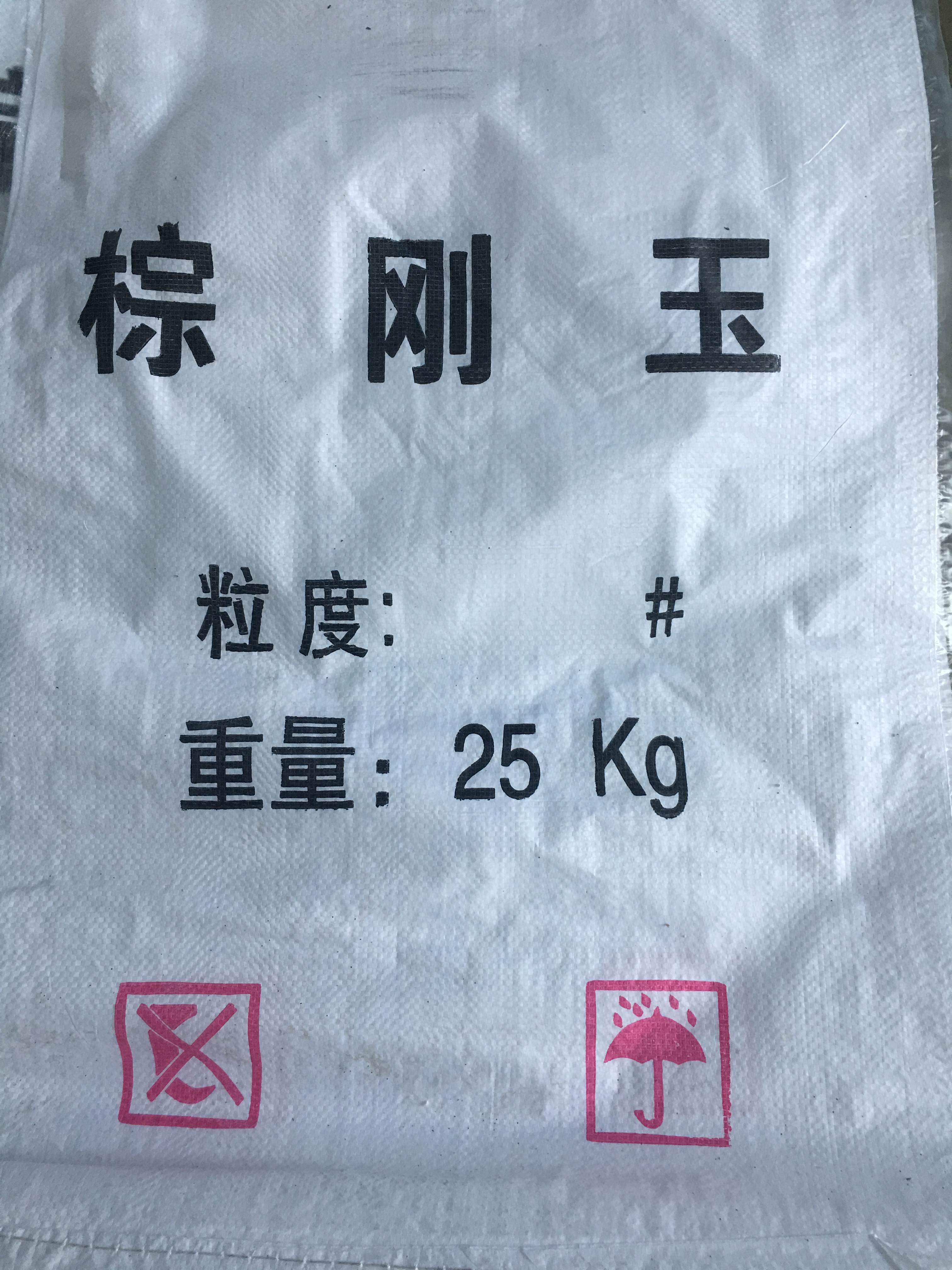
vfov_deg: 61.7
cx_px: 476
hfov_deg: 48.2
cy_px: 635
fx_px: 1063
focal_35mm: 29
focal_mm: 4.15
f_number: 2.2
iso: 40
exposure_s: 1/33
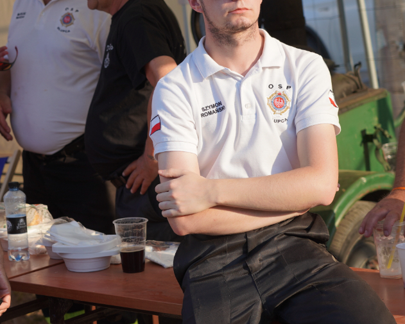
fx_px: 1391
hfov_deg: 16.4
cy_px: 102
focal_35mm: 116
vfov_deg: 13.3
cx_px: 74
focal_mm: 60
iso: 100
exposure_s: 1/500
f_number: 4.5
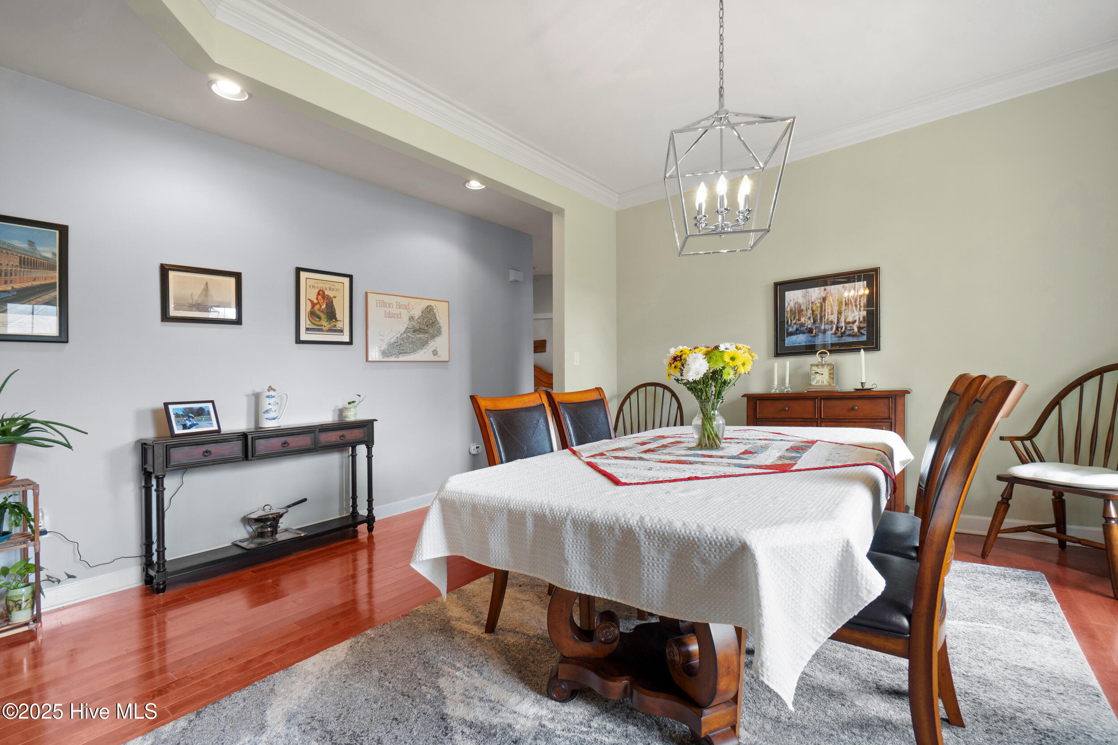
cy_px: 372
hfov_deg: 100.4
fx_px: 466
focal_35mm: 15
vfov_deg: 77.3
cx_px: 559
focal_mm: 10
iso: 250
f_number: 8
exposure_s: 1/1.25
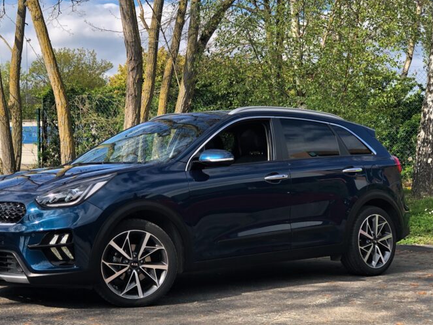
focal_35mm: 69
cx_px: 178
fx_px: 863
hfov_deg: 28.1
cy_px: 166
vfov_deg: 21.3
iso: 20
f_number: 2.8
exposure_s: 1/264
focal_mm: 6.6
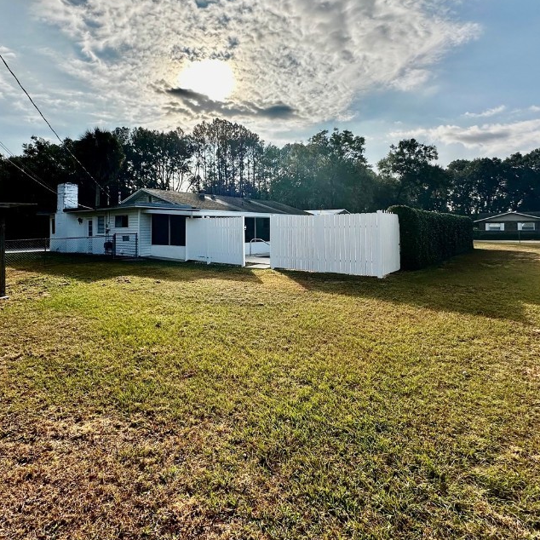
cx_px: 242
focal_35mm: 20
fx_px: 353
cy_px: 221
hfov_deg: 74.6
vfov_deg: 74.2
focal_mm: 2.22
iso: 50
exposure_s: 1/4292
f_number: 2.2
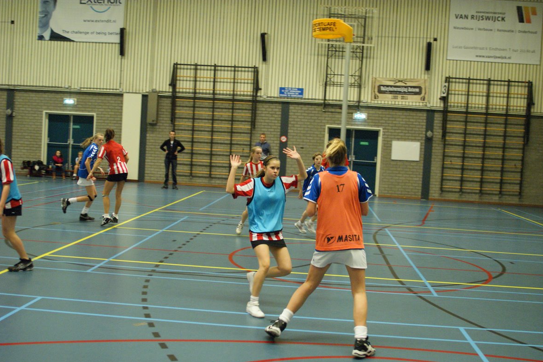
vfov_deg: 31.2
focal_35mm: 43
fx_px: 648
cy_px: 183
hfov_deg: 45.4
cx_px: 276
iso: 1600
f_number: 2.8
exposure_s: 1/125
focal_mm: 28
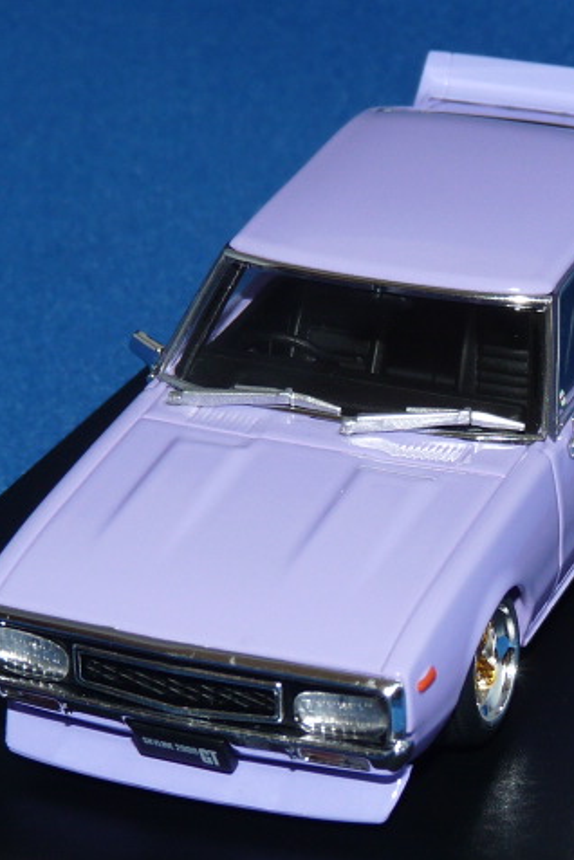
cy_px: 431
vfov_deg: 13.2
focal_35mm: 155
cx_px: 368
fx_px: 3707
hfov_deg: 8.9
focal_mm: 11.1
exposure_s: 1/30
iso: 100
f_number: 4
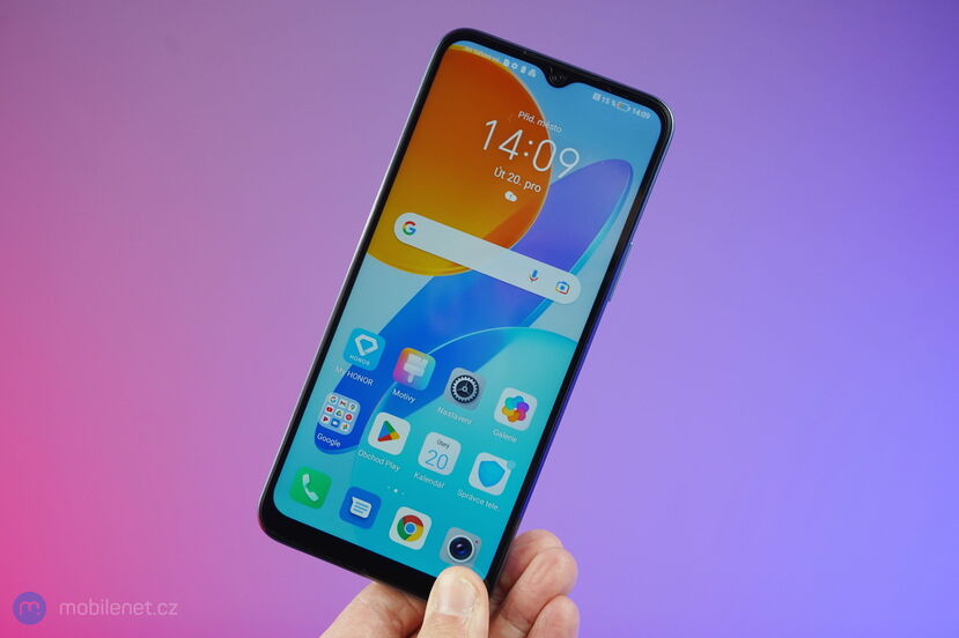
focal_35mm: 46
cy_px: 319
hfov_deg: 42.8
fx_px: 1225
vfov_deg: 29.2
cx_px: 480
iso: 640
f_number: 6.3
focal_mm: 46
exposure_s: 1/125
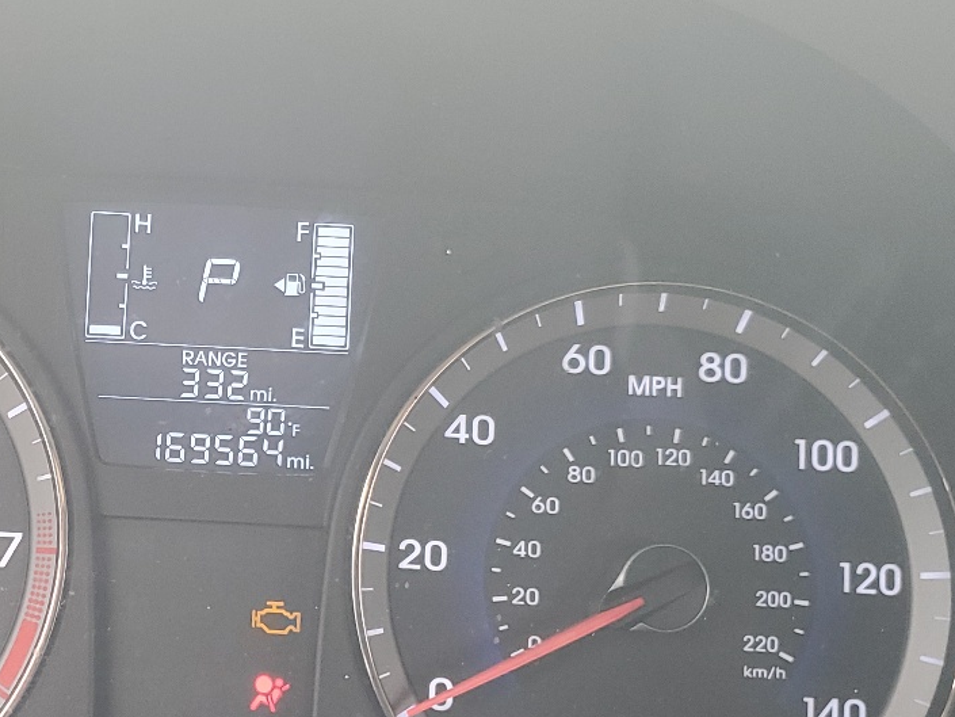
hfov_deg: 31.6
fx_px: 1628
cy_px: 427
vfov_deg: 24.8
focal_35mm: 59
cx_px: 161
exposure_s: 1/120
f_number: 1.5
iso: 80
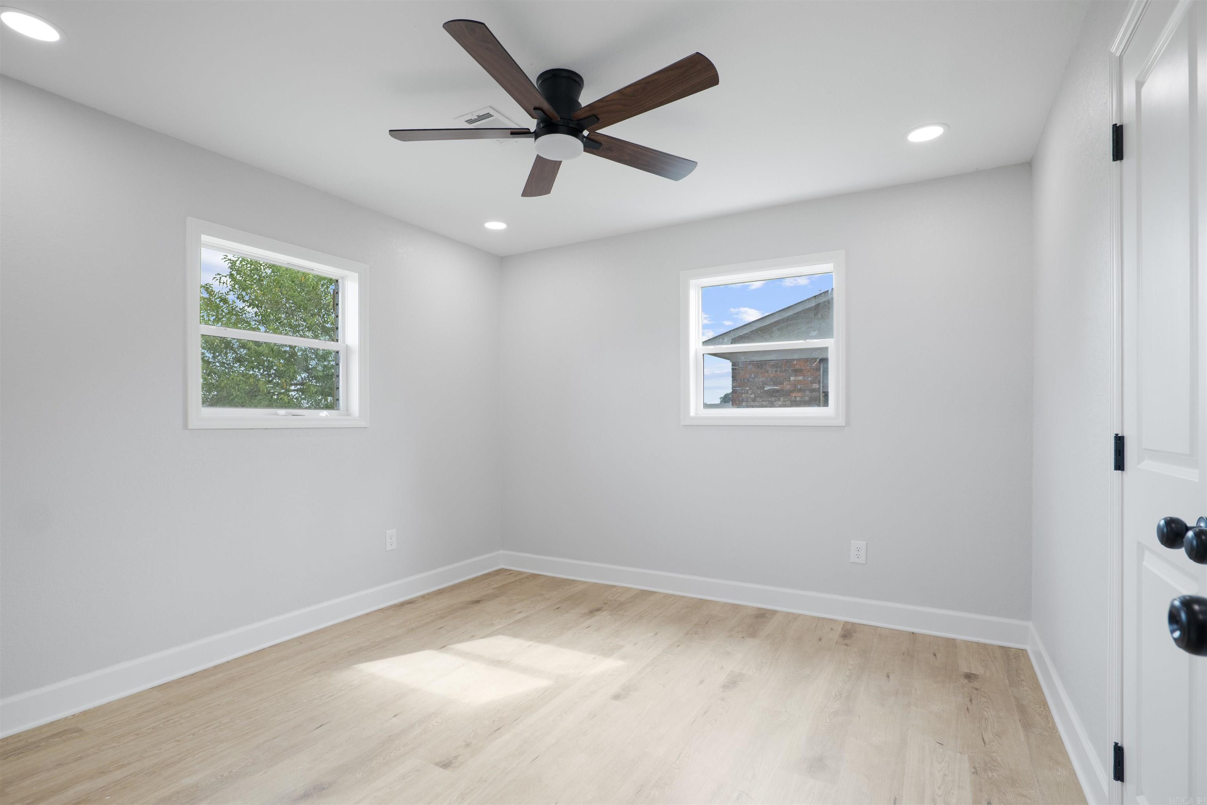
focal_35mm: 16
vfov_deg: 73.7
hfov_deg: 96.7
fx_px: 536
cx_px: 604
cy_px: 402
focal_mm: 16
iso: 1250
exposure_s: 1/50
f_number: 5.6
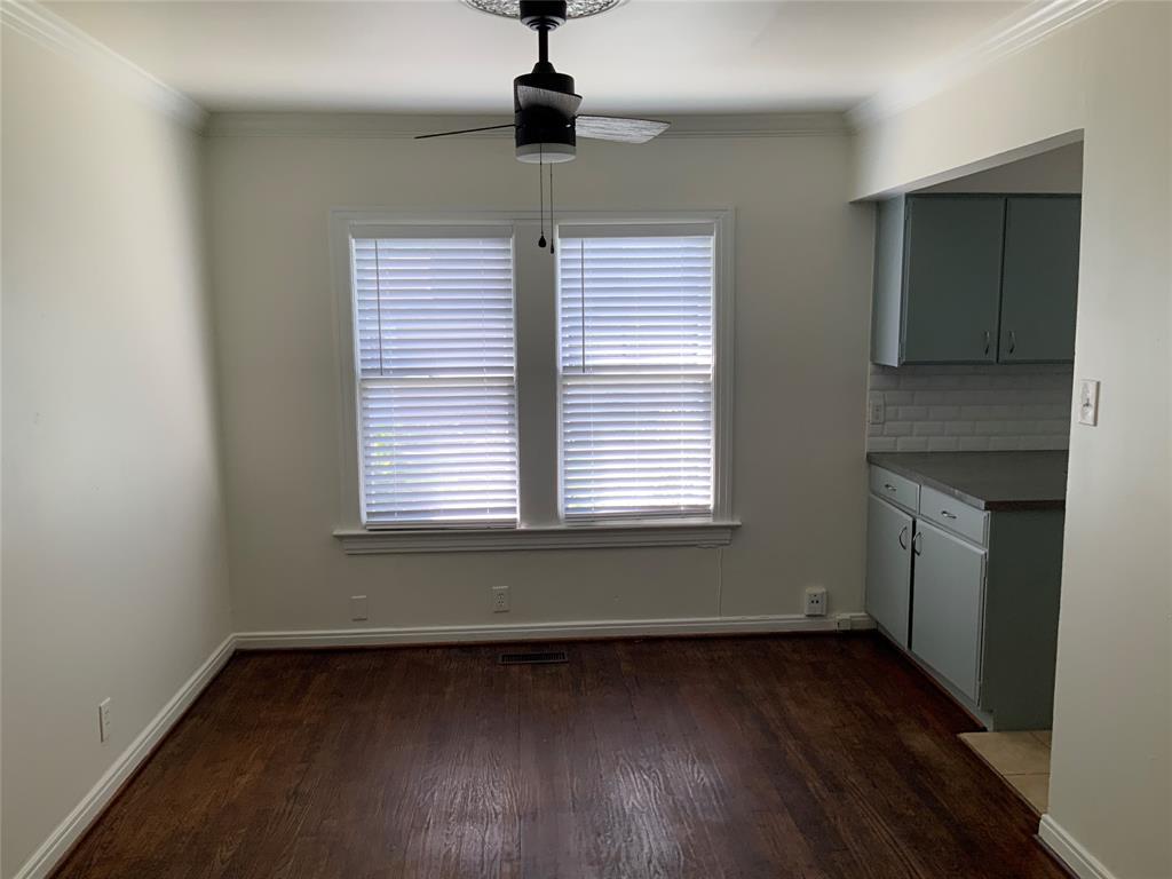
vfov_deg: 48.2
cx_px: 586
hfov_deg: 61.7
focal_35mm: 29
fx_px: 982
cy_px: 440
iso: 50
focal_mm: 3
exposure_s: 1/120
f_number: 1.8
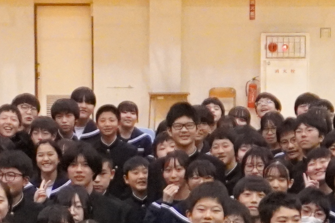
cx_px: 164
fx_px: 2224
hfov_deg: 8.6
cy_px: 456
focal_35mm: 239
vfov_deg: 5.6
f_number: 4
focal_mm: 22
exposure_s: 1/125
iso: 6400
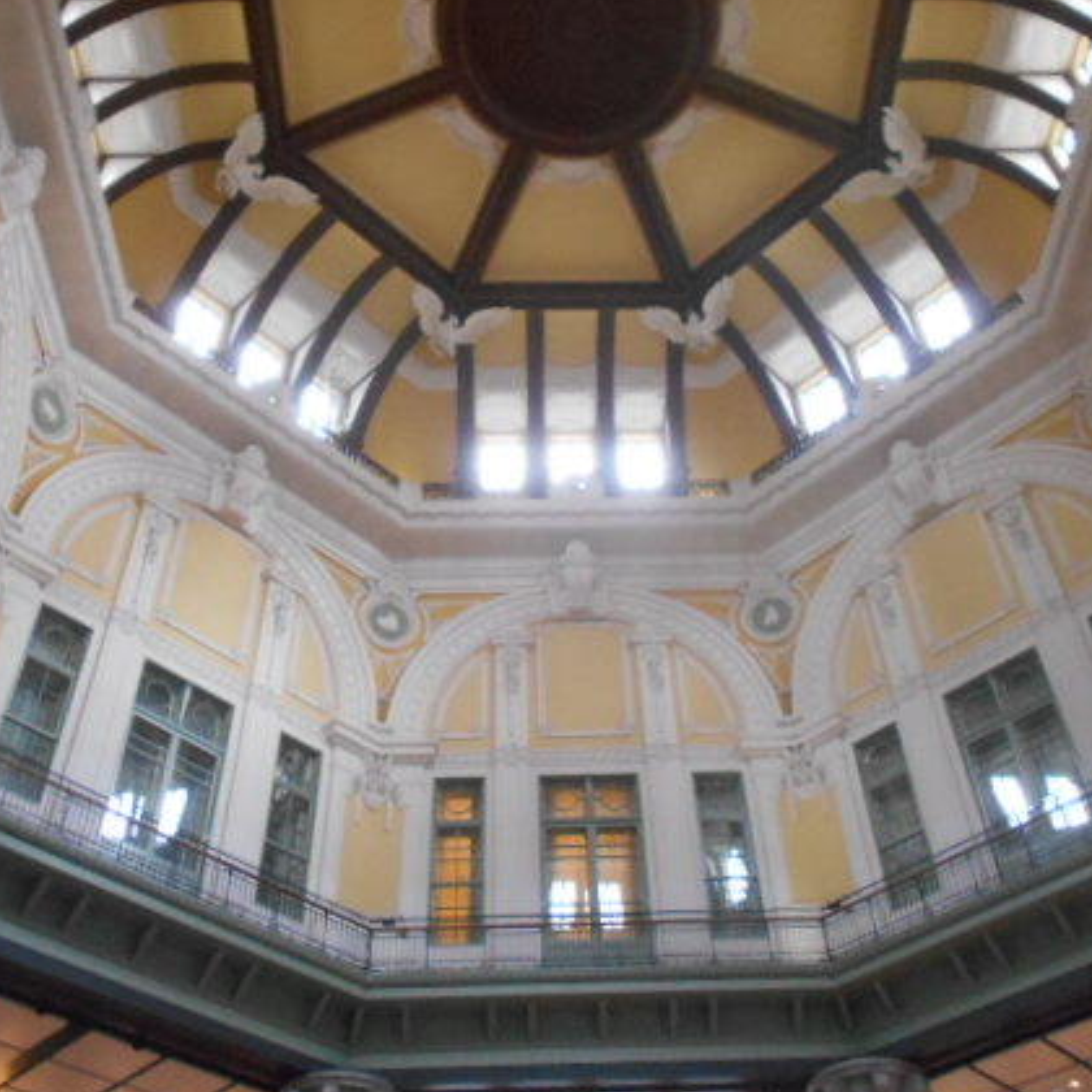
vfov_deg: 47.2
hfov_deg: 47.2
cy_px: 499
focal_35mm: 35
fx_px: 1249
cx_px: 551
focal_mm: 4.6
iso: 800
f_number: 3.2
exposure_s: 1/30
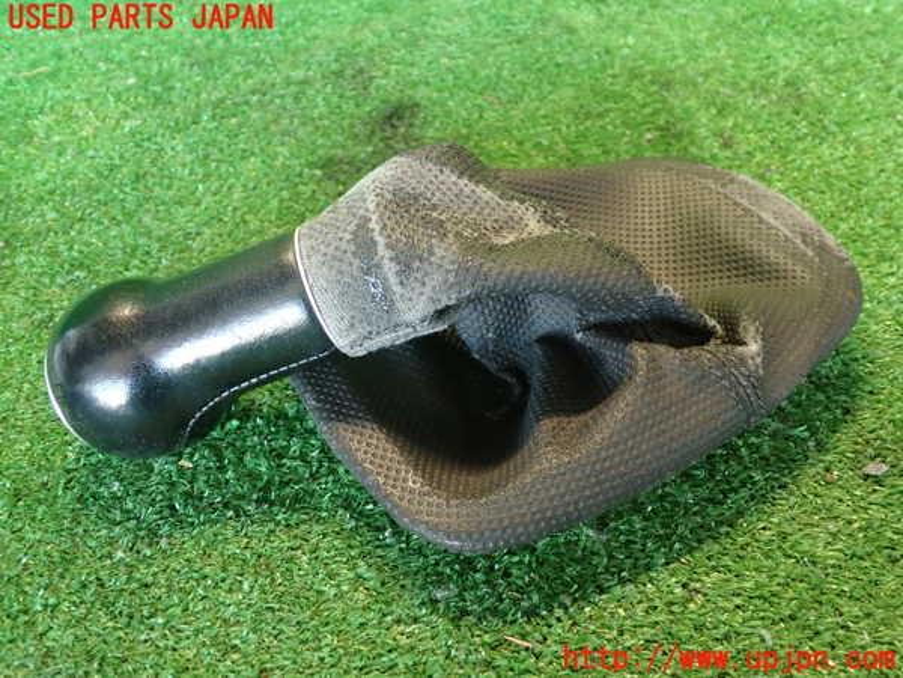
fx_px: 835
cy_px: 339
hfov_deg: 56.8
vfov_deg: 44.2
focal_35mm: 32
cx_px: 452
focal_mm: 5.79
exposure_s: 1/30
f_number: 2.4
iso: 400
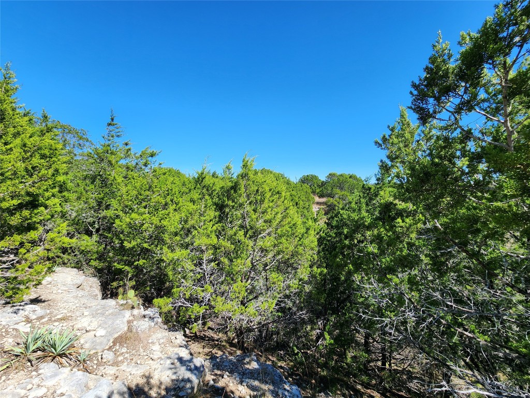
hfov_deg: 106.2
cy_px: 199
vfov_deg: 89.9
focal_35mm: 13
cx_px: 265
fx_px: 199
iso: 50
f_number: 2.2
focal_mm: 2.2
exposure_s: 1/1176
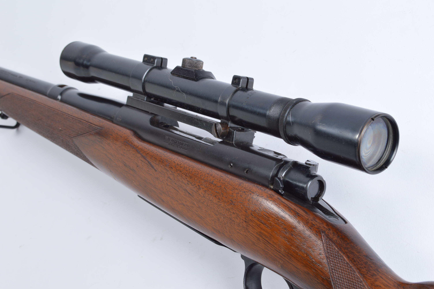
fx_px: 795
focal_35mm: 66
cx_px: 217
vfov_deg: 20.6
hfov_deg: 30.5
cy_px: 144
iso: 100
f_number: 13
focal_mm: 44
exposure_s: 1/125
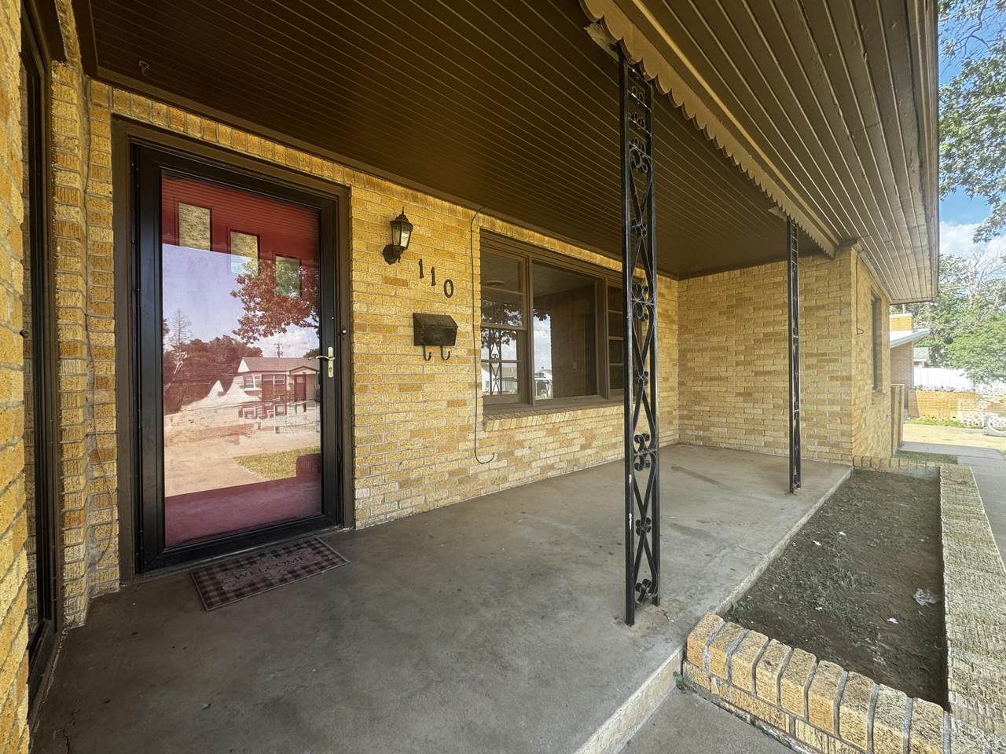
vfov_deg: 85.7
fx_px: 407
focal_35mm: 14
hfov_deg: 102.1
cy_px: 377
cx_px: 503
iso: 40
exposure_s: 1/140
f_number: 2.2
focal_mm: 2.22
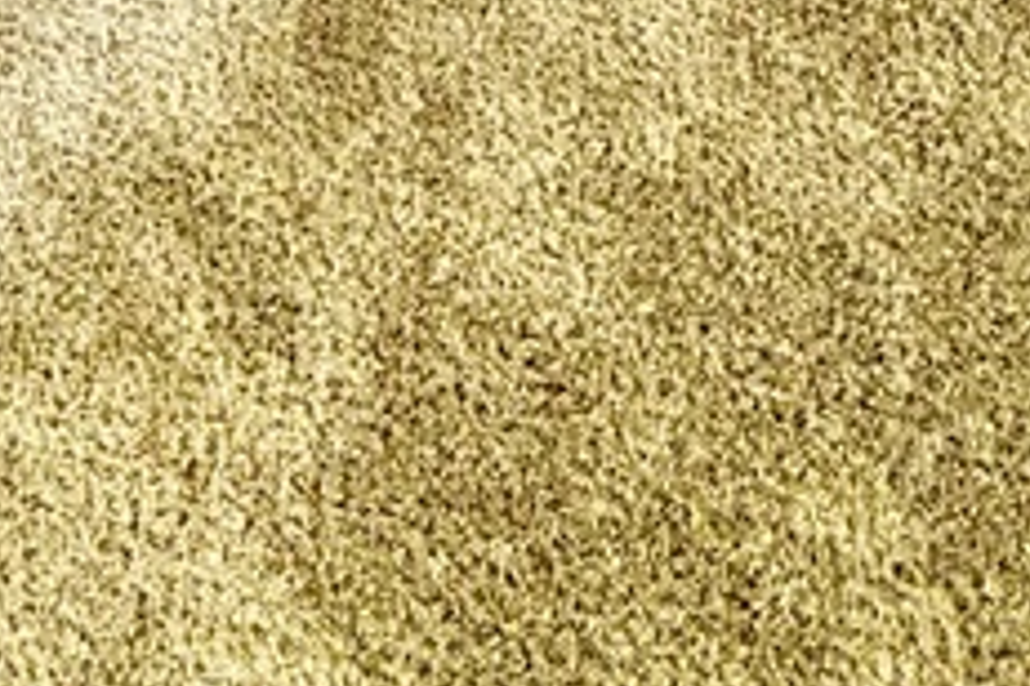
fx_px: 1945
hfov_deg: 28.6
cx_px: 129
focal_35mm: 68
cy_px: -1176
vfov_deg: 12.6
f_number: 2.2
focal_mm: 2.22
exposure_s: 1/60
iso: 500
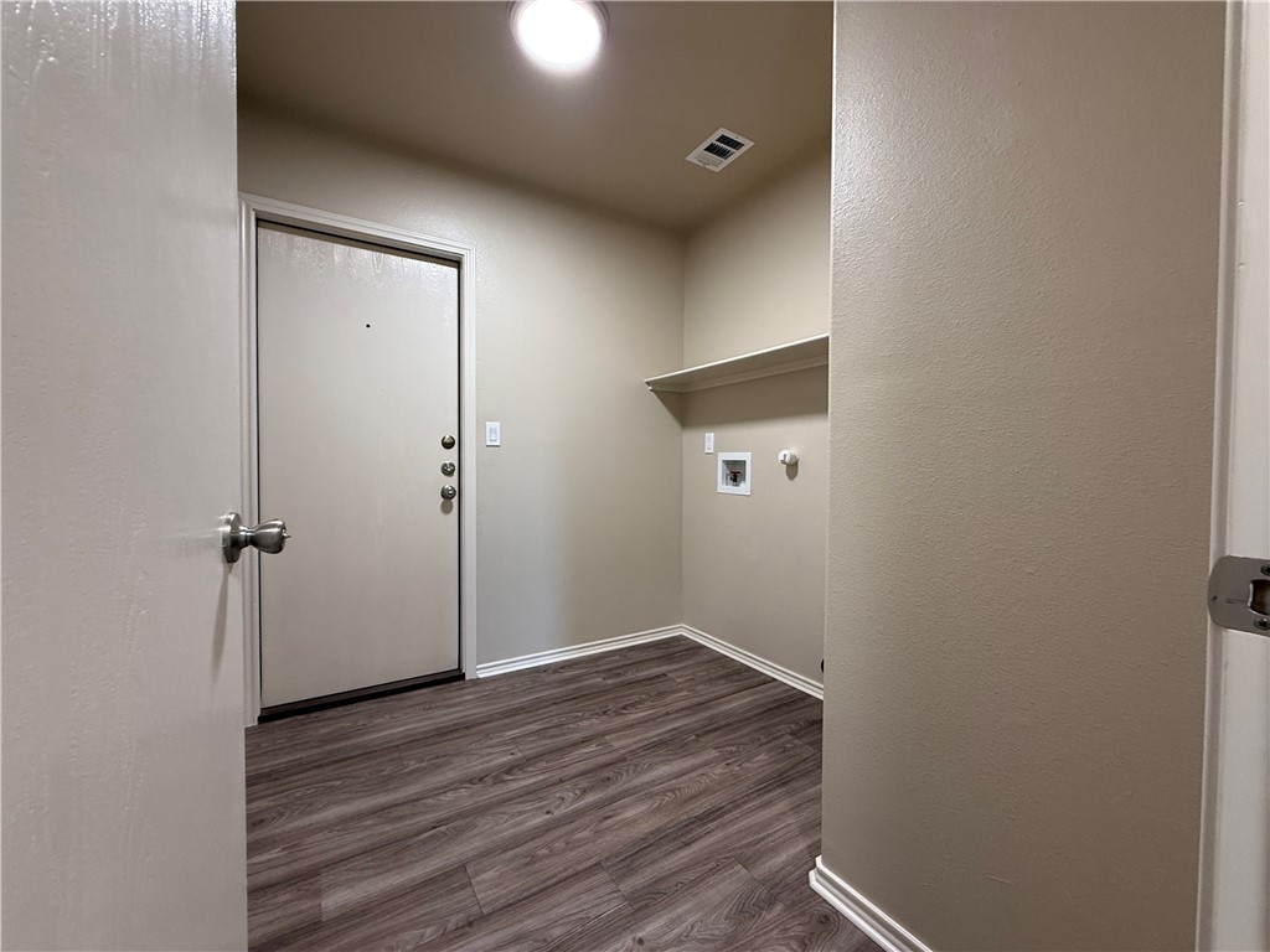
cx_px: 635
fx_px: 514
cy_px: 476
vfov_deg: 85.7
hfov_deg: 102.1
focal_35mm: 14
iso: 200
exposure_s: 1/60
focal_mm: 2.22
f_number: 2.2
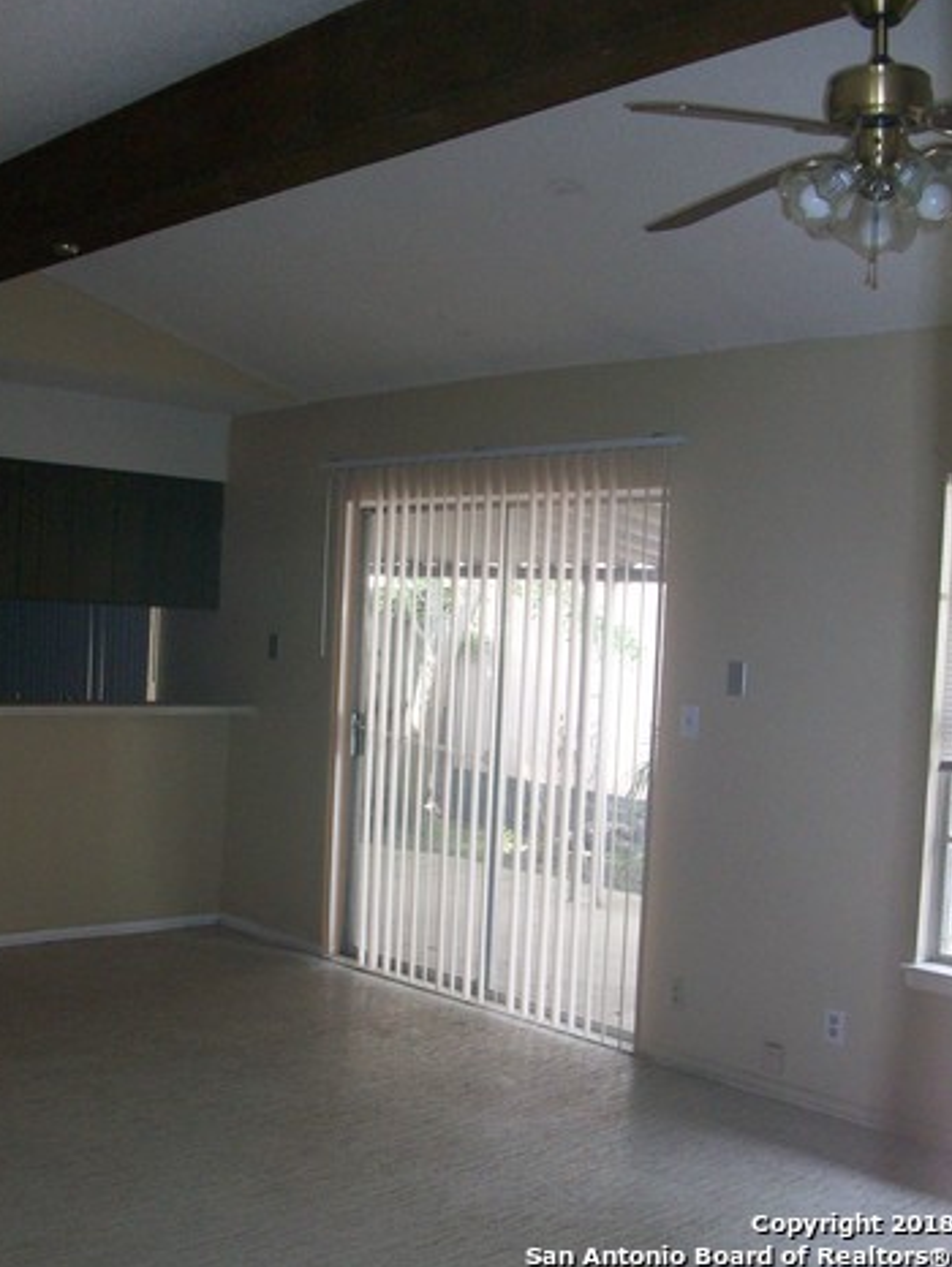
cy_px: 620
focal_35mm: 35
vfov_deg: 52.6
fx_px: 1282
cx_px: 471
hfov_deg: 40.7
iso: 160
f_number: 2.8
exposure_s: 1/60
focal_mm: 5.7
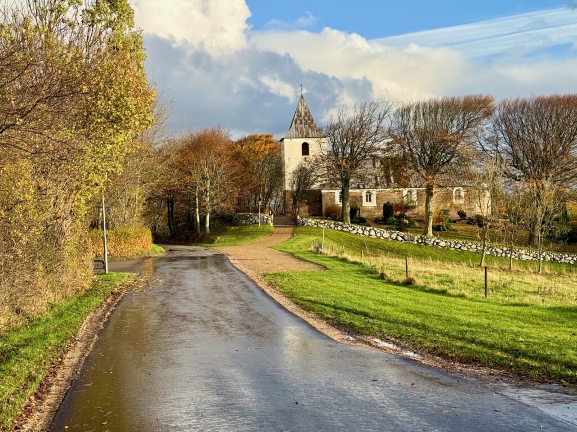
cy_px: 216
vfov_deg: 30.3
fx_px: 800
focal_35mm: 48
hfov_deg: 39.7
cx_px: 288
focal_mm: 6.76
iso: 64
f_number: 1.78
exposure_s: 1/1513
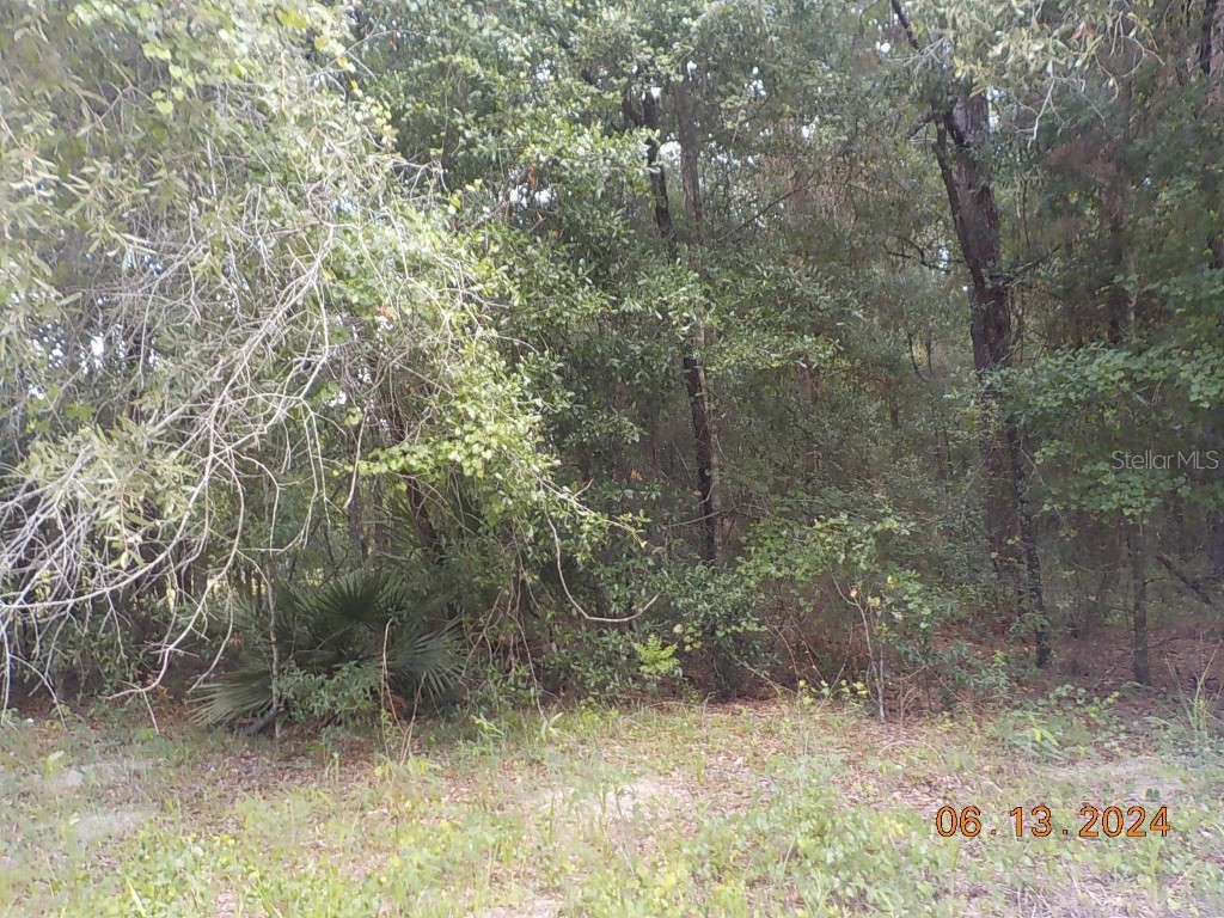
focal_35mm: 30
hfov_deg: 60.0
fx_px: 1061
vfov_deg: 46.8
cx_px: 612
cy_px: 459
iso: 125
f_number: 3.3
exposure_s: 1/50
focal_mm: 4.1
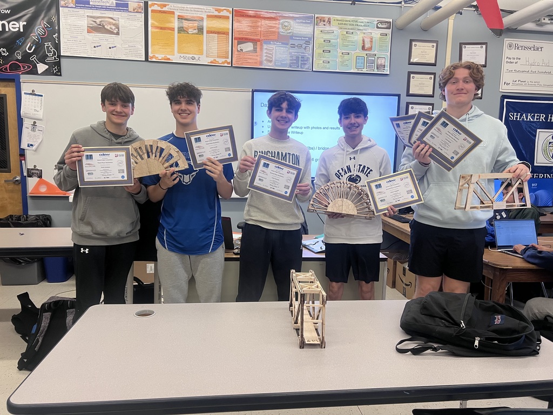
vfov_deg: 53.1
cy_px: 208
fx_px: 415
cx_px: 276
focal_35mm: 26
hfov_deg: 67.3
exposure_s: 1/60
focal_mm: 5.7
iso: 80
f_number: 1.5
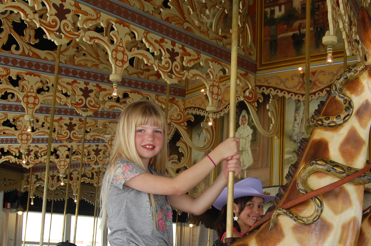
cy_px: 189
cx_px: 225
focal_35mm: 62
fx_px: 638
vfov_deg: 21.6
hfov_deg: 32.3
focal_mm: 24
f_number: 5.6
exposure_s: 1/125
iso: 360
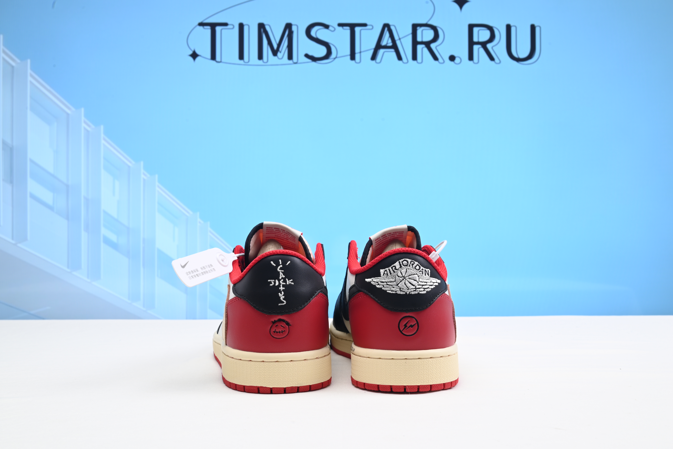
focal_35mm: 39
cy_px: 224
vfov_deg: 34.2
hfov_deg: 49.5
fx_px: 729
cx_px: 336
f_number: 16
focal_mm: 39
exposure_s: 1/2
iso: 100
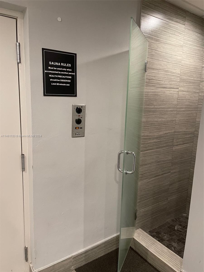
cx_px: 102
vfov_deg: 67.3
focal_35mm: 26
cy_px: 136
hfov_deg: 53.1
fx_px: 204
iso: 320
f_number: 1.6
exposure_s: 1/60
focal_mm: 5.1
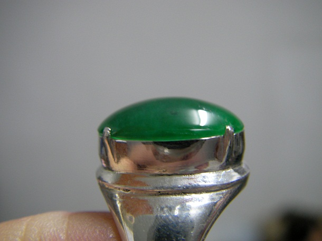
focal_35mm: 38
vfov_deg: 37.7
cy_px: 120
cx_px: 161
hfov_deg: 49.0
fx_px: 353
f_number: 3.3
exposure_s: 1/3.3
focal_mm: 6.3
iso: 100
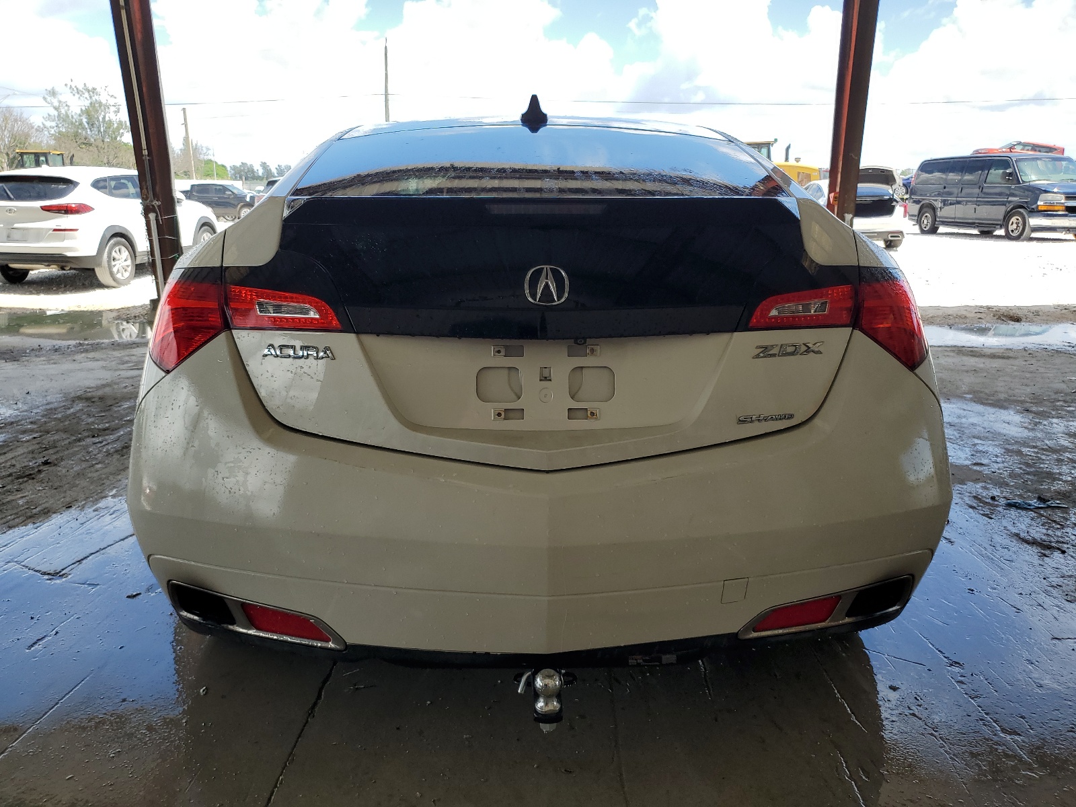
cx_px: 538
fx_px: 808
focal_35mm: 26
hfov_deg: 67.3
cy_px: 404
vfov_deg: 53.1
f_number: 1.5
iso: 50
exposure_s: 1/1250
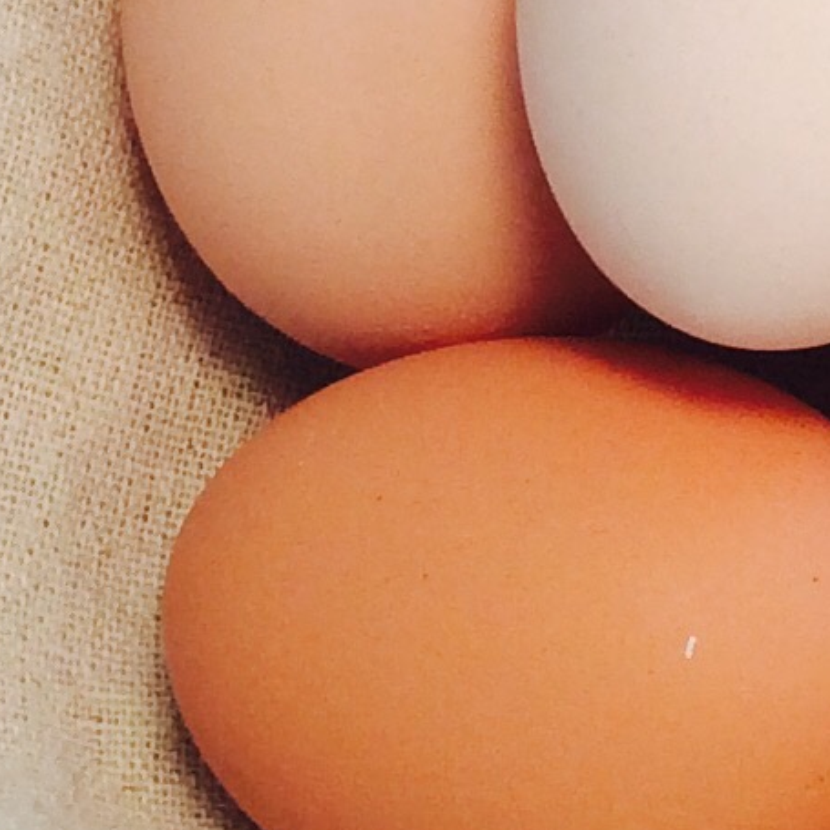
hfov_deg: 10.6
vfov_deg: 10.7
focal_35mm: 161
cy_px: -33
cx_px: 1115
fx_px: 4367
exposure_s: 1/60
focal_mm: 3.3
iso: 40
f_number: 2.4
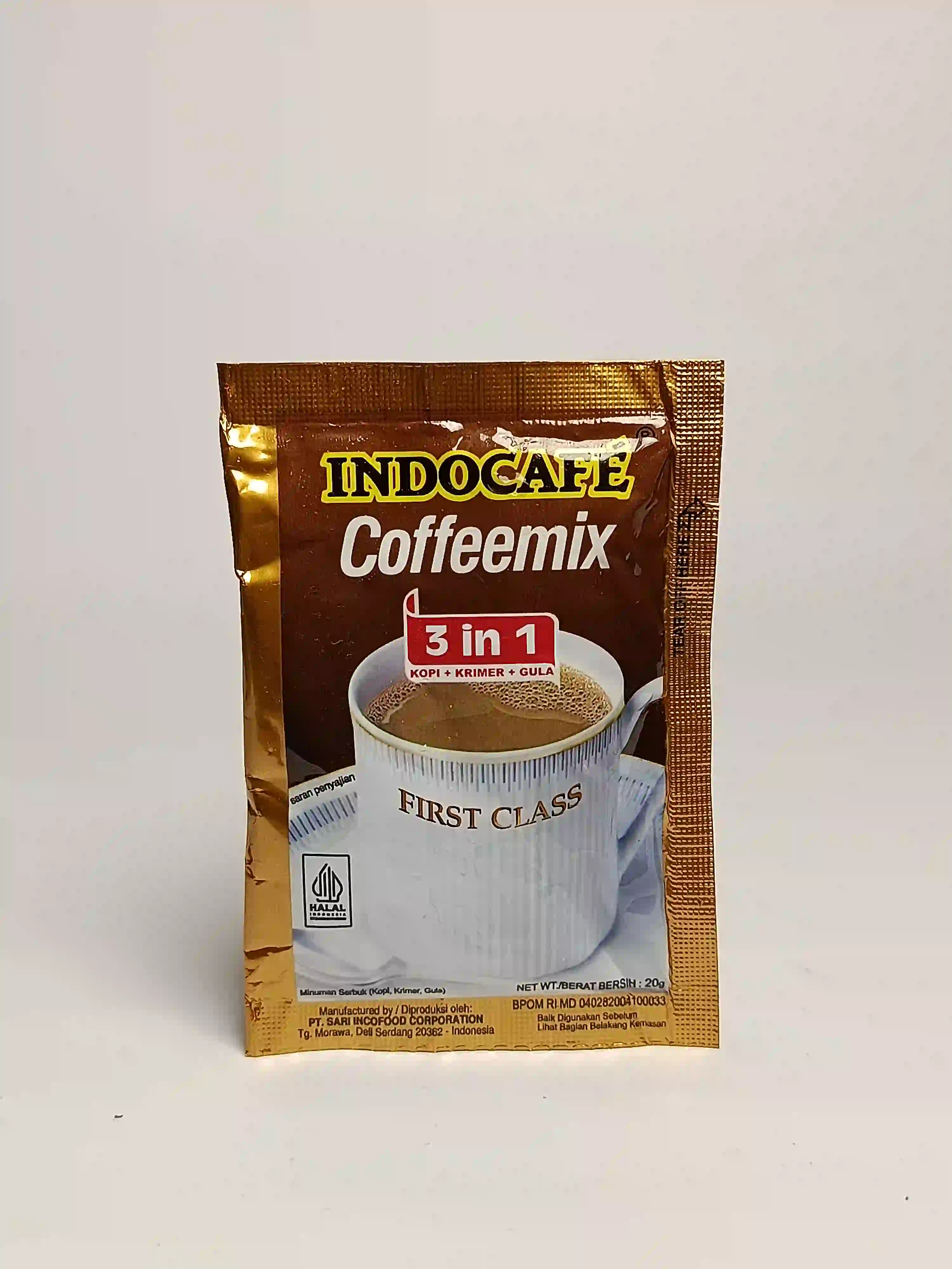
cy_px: 634
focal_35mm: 42
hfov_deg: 34.3
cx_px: 476
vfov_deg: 44.8
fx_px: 1540
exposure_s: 1/100
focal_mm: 5.24
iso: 112
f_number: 1.7
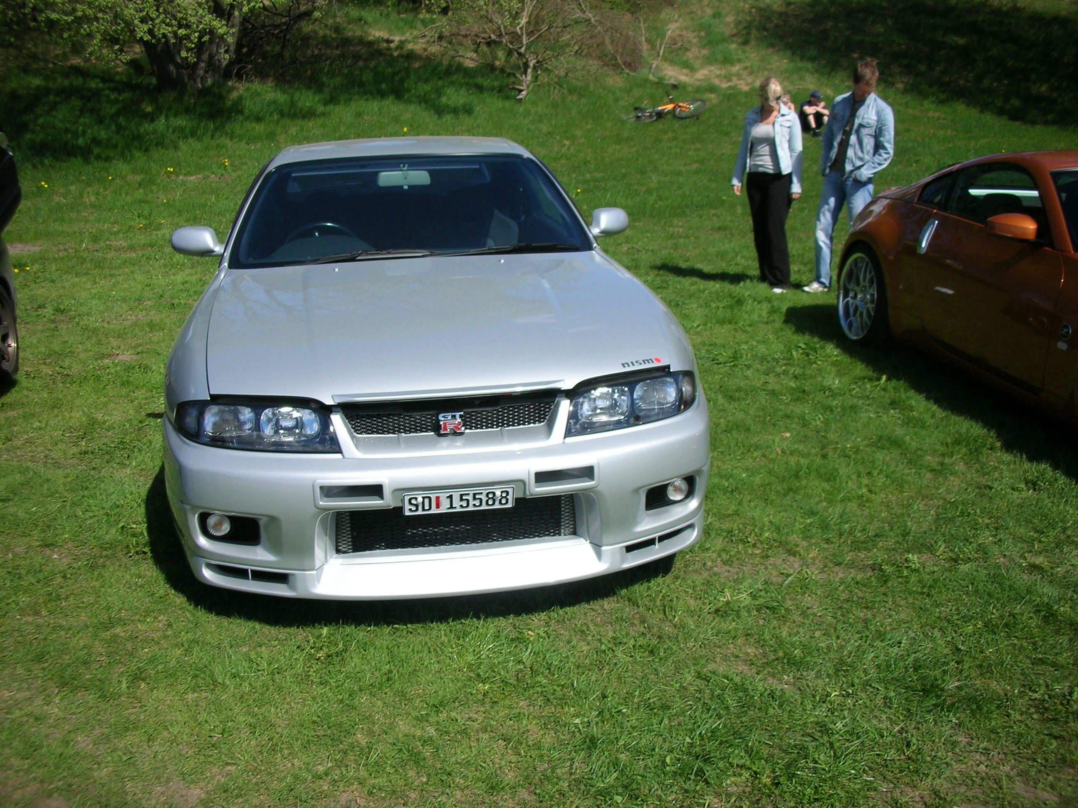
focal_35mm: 35
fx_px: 1090
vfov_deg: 40.7
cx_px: 539
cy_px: 404
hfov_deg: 52.6
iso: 50
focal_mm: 5.8
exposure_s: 1/114
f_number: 8.5
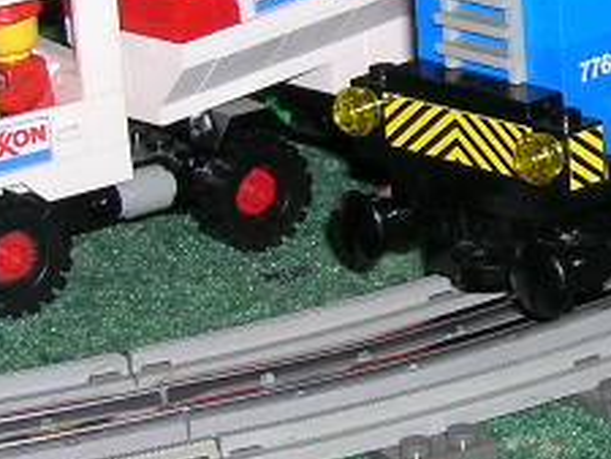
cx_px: 711
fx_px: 3373
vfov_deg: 7.8
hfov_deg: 10.2
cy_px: 49
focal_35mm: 191
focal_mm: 7
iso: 50
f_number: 3.1
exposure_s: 1/60.1
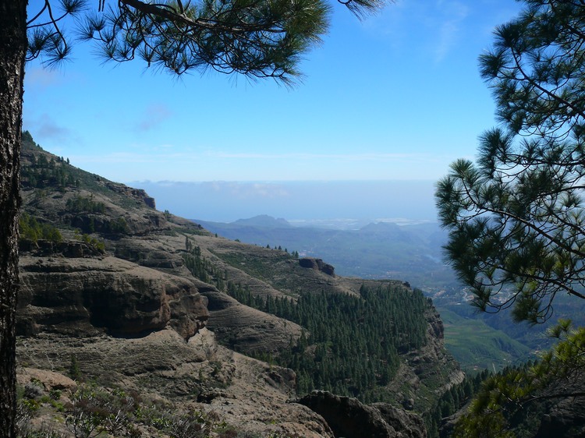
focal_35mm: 35
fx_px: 591
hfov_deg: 52.6
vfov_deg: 40.7
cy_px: 219
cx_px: 292
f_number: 2.8
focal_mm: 7.4
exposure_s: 1/1000
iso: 100
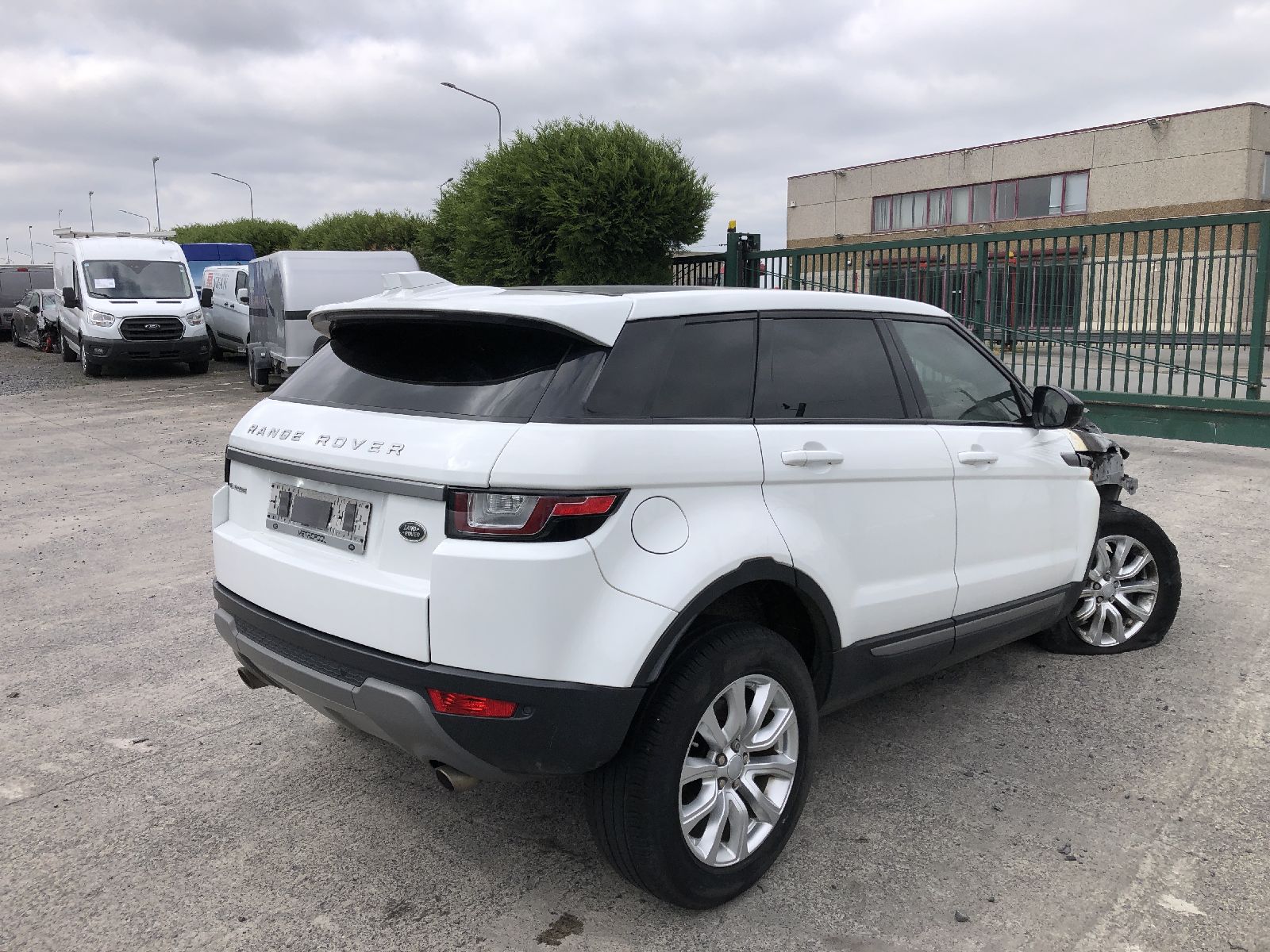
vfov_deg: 49.7
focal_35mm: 28
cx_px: 635
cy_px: 476
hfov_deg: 63.4
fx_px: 1027
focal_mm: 3.99
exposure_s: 1/2088
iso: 20
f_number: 1.8
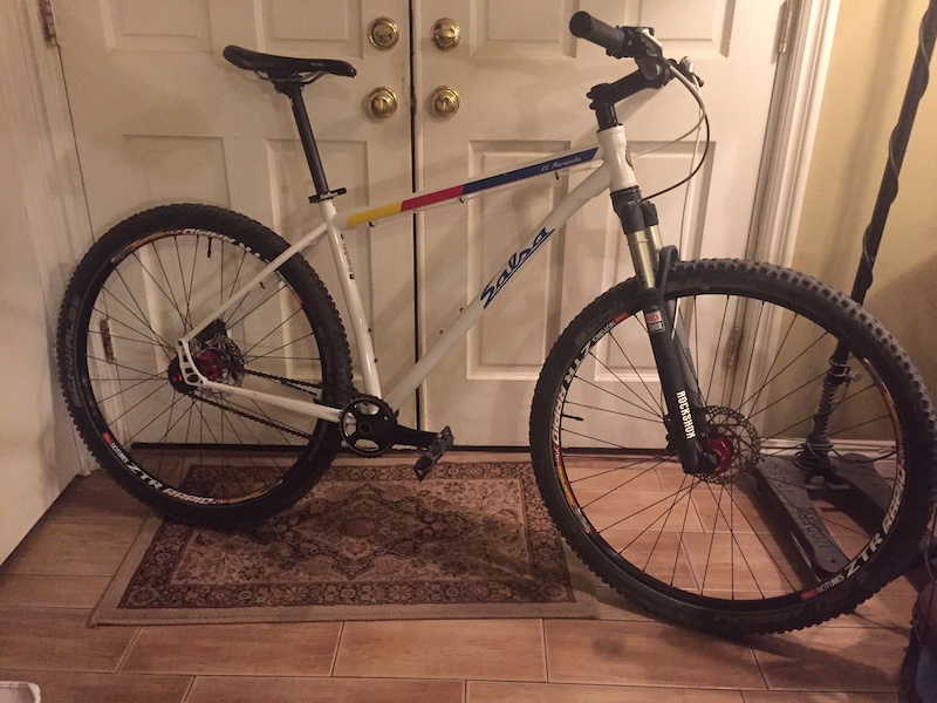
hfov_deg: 61.7
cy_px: 352
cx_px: 468
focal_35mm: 29
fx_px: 785
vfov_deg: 48.2
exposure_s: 1/15
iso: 400
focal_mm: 4.15
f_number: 2.2
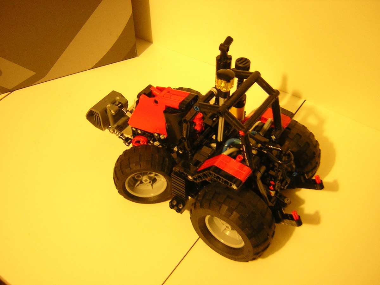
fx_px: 395
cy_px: 142
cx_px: 190
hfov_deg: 51.4
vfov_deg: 39.7
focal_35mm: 36
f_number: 2.6
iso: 342
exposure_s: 1/3.7
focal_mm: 4.7
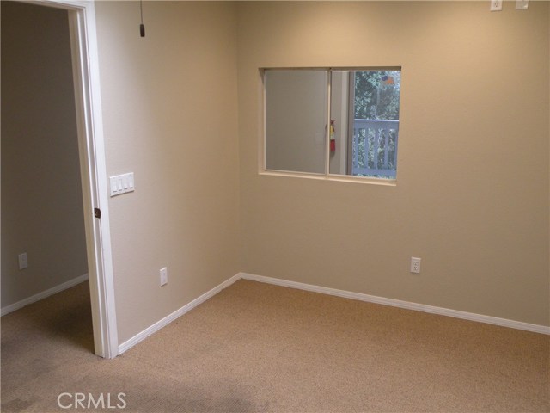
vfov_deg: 42.9
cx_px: 275
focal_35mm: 33
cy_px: 206
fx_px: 524
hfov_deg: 55.4
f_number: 3.2
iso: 175
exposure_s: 1/59.8
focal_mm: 5.8
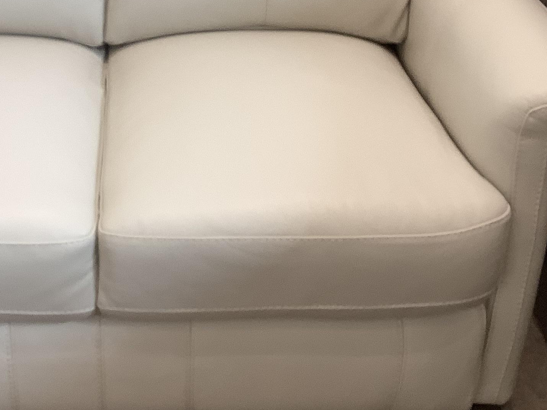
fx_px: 1122
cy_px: 54
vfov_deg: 20.4
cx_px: 128
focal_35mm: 71
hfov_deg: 27.0
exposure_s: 1/50
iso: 50
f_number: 2.4
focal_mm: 3.3
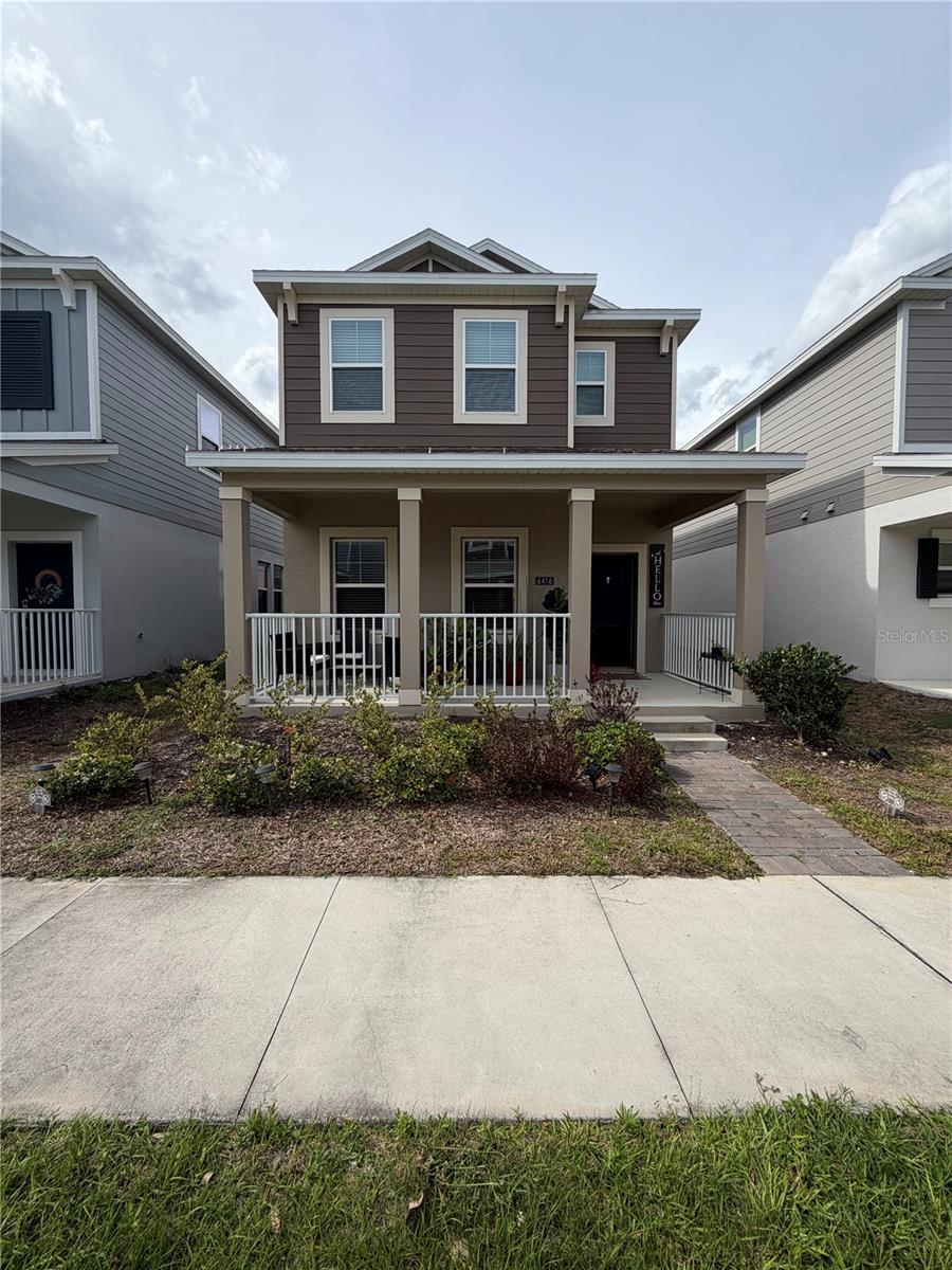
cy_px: 635
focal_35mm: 14
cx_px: 476
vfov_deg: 102.1
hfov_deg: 85.7
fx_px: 513
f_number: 2.2
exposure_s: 1/864
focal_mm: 2.22
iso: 20
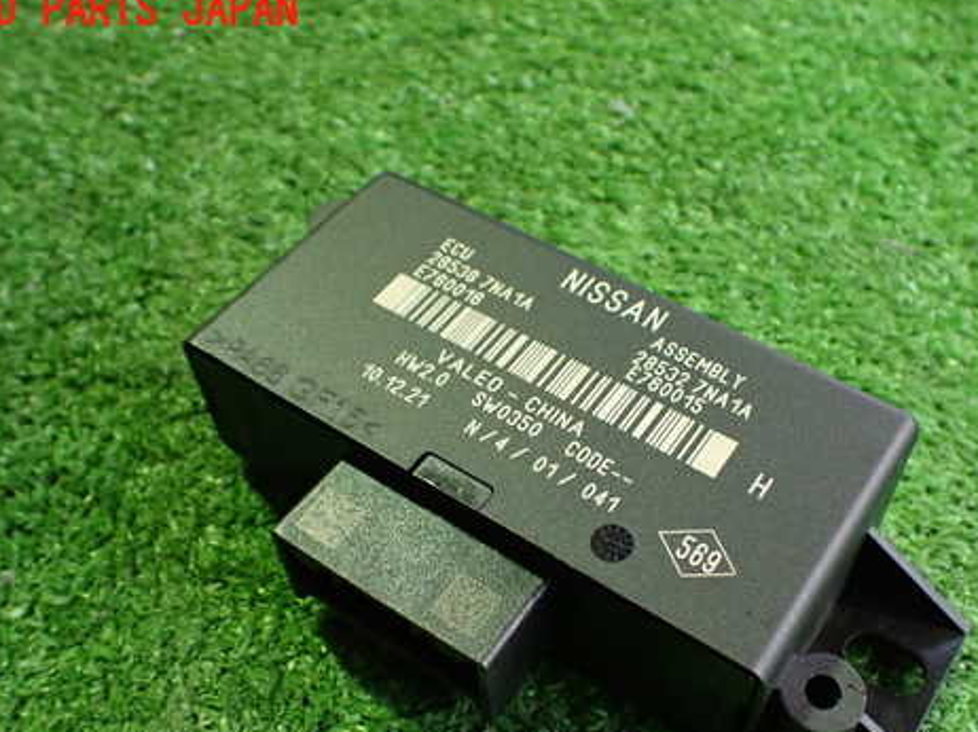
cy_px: 461
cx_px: 548
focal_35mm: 39
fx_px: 1101
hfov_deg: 47.8
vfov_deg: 36.6
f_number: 2.3
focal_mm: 5.4
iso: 800
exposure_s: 1/50
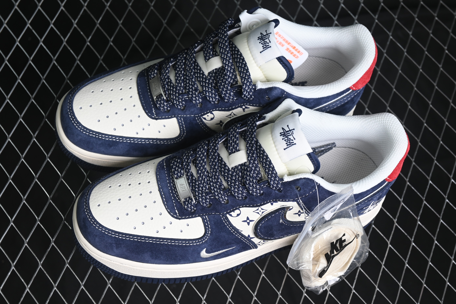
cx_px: 228
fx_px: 950
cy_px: 152
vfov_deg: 18.2
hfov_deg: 27.0
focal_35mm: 75
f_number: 6.3
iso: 160
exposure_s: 1/50
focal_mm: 50
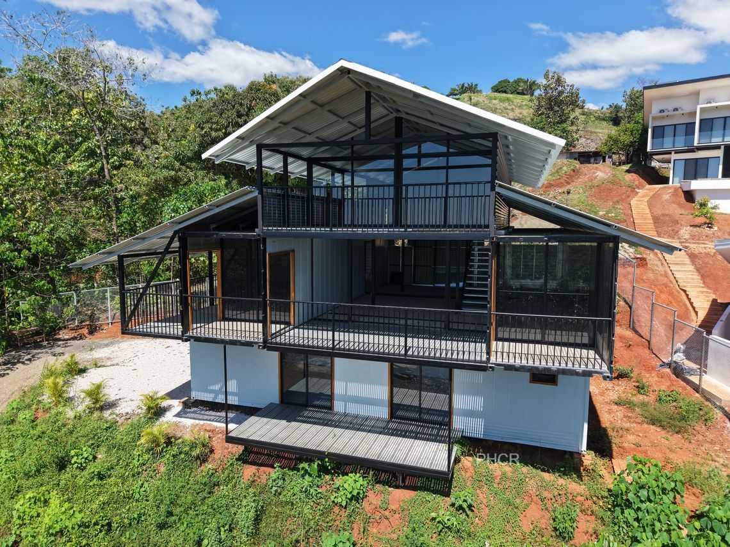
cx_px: 365
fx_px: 506
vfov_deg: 56.8
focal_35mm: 24
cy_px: 274
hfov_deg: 71.6
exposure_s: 1/3000
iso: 200
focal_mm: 8.67
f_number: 1.8
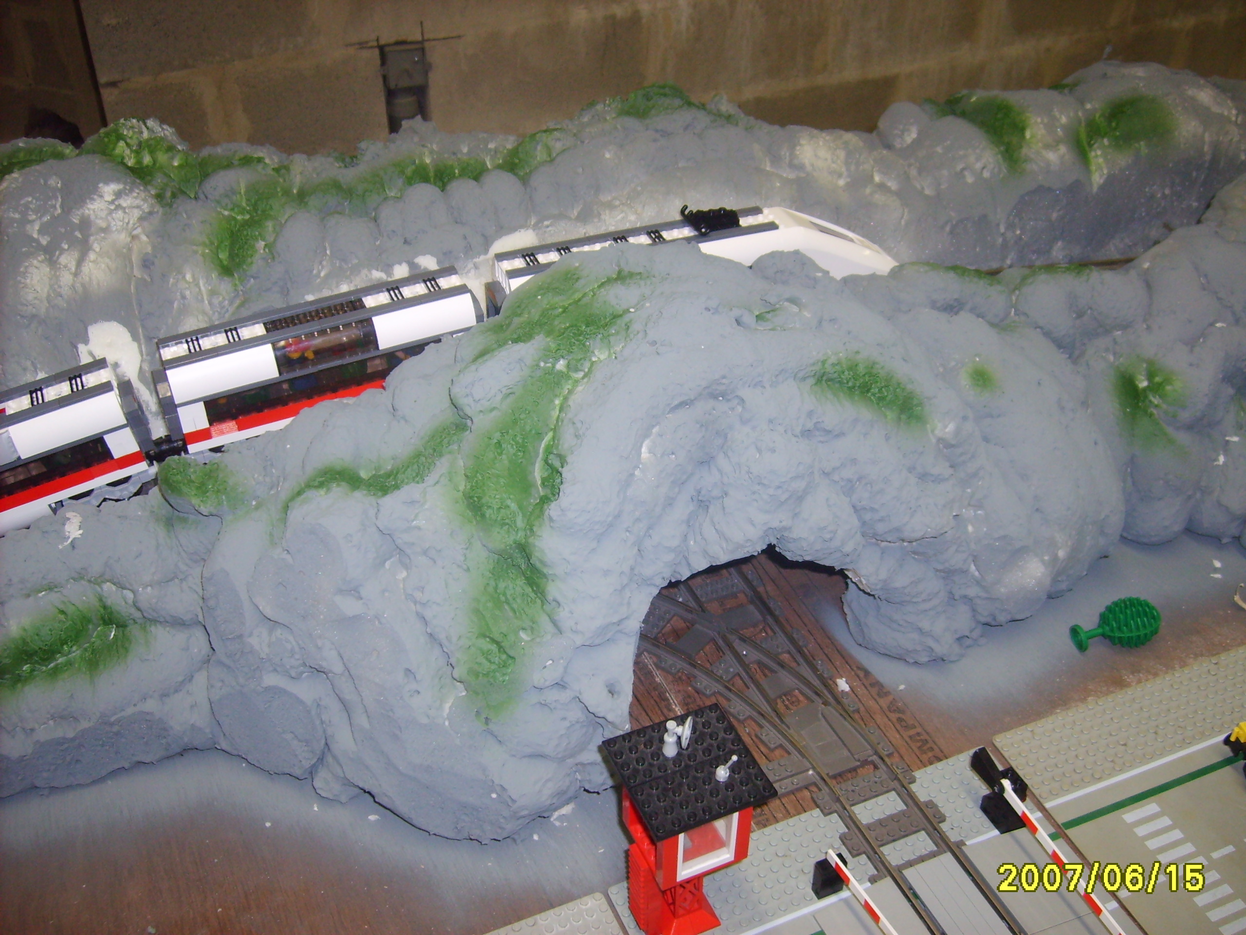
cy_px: 468
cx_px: 623
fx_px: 1260
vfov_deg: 40.7
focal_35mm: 35
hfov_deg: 52.6
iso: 100
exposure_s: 1/45
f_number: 2.8
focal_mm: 5.8
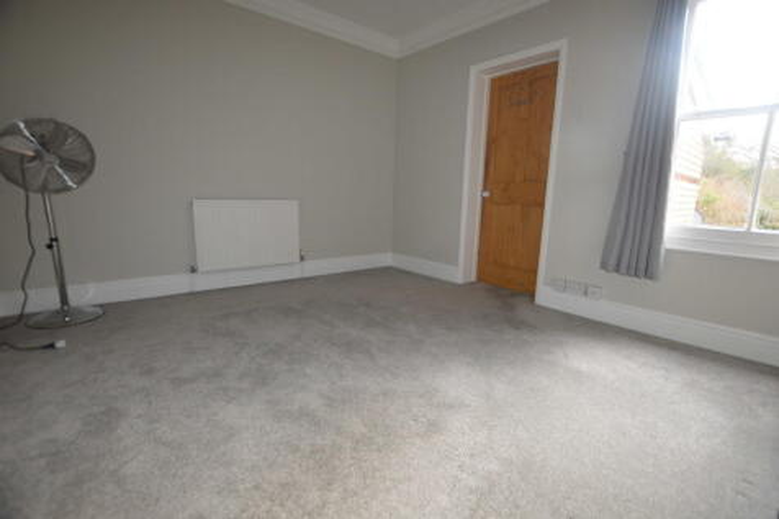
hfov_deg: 100.4
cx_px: 390
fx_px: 324
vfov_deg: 77.3
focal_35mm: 15
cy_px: 260
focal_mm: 10
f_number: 4
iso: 400
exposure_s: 1/80
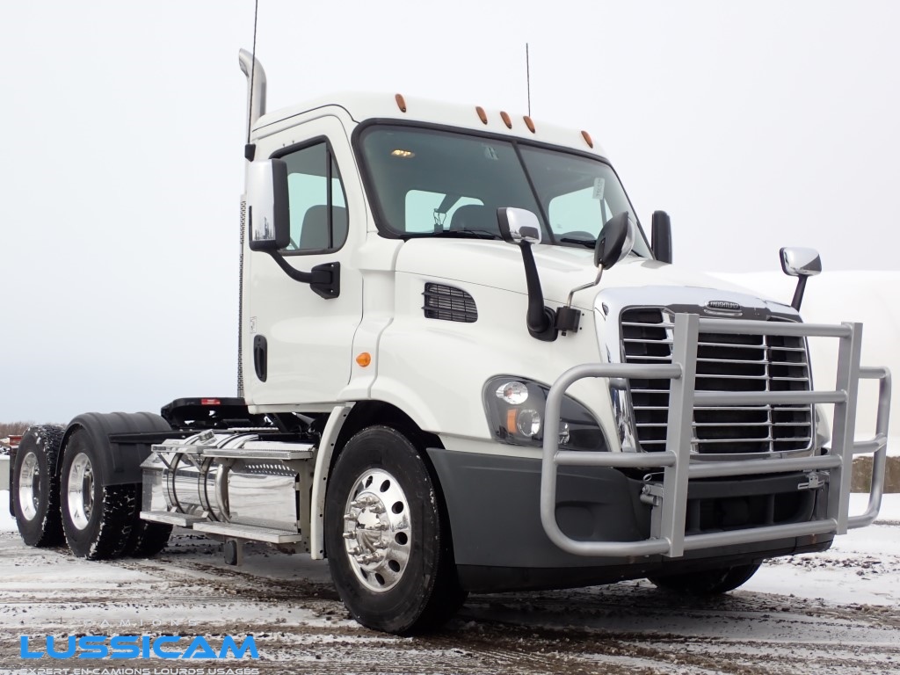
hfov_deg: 42.9
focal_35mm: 44
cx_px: 450
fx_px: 1144
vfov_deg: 32.9
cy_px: 338
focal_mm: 7.84
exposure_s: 1/320
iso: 100
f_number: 4
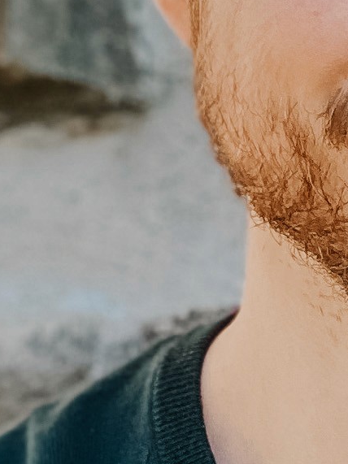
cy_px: 439
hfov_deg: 4.0
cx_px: 471
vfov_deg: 5.4
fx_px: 4921
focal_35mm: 367
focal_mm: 6
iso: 20
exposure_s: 1/200
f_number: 2
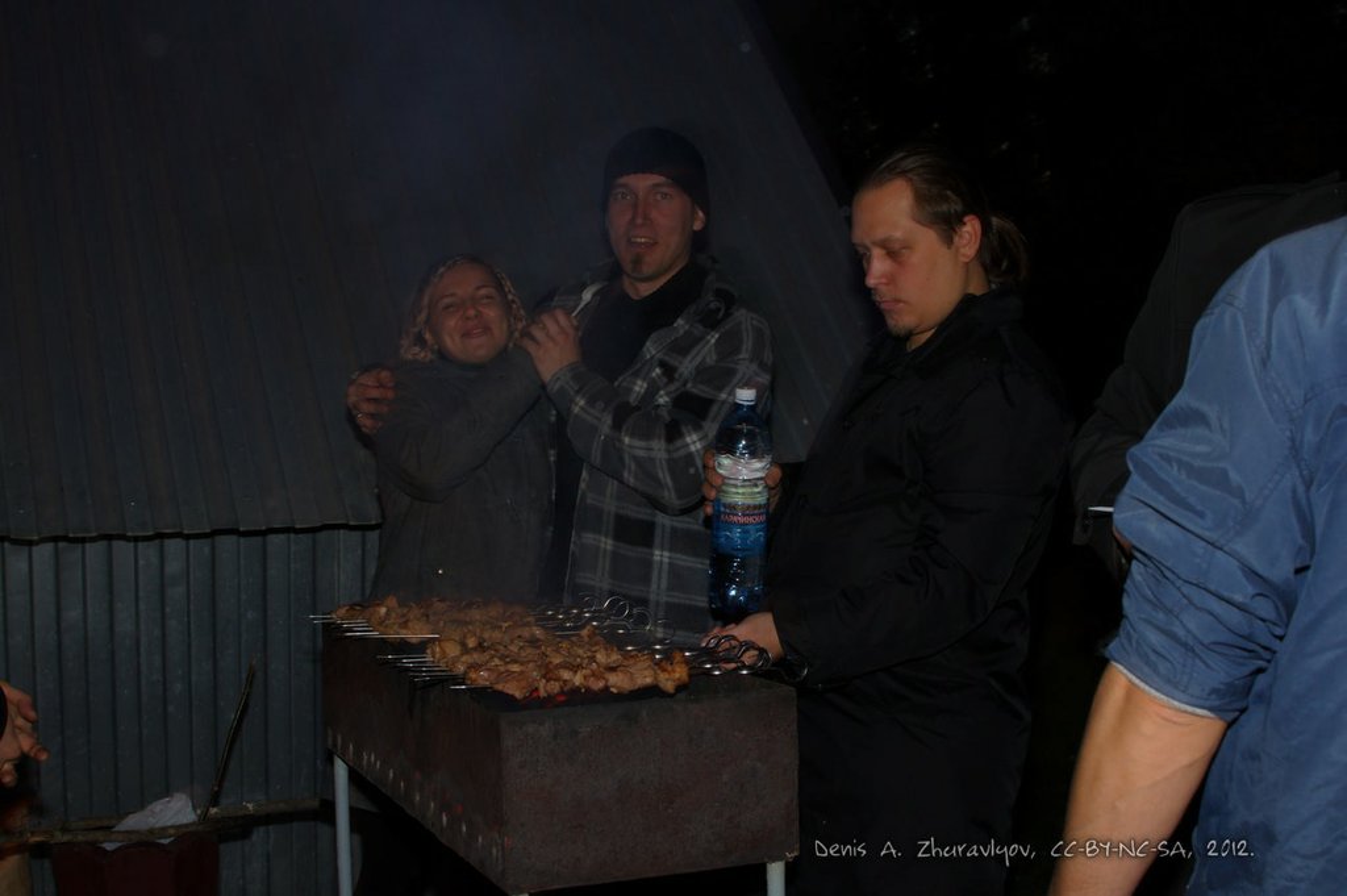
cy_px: 448
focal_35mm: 52
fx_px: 1963
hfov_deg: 37.9
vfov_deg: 25.7
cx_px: 674
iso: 200
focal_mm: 35
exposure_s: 1/4
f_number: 5.6
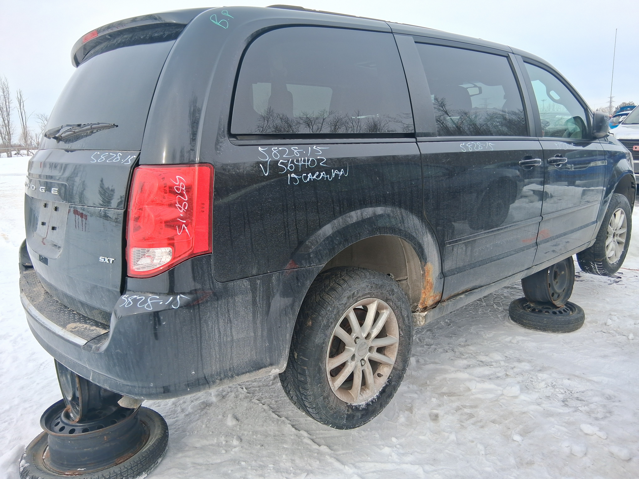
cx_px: 320
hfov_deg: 67.3
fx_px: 480
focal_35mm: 26
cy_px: 240
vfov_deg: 53.1
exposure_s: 1/436
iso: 25
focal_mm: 3.98
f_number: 1.8
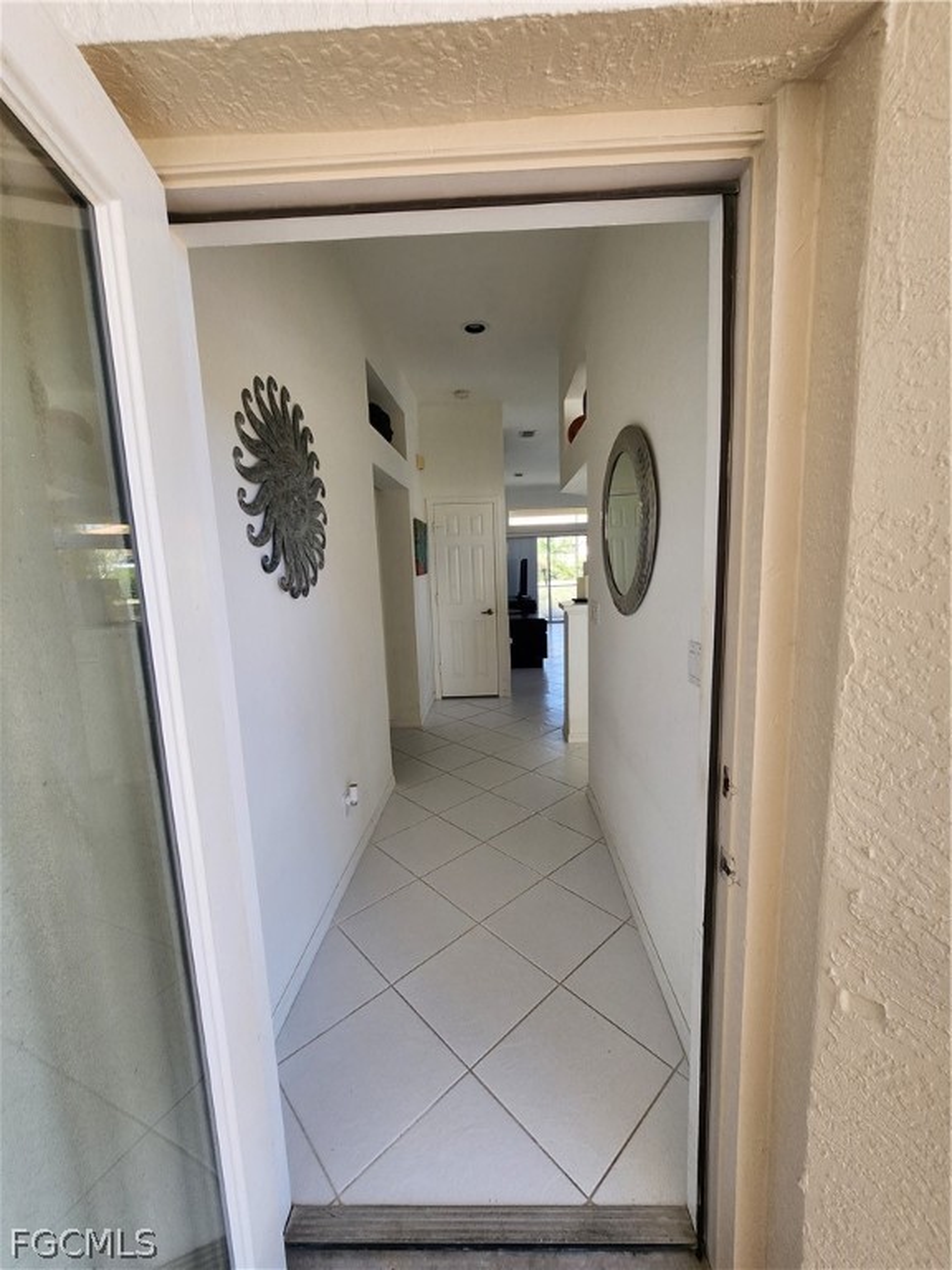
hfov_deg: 89.9
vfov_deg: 106.2
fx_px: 477
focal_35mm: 13
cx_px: 476
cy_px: 635
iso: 40
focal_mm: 1.74
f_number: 2.2
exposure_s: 1/60
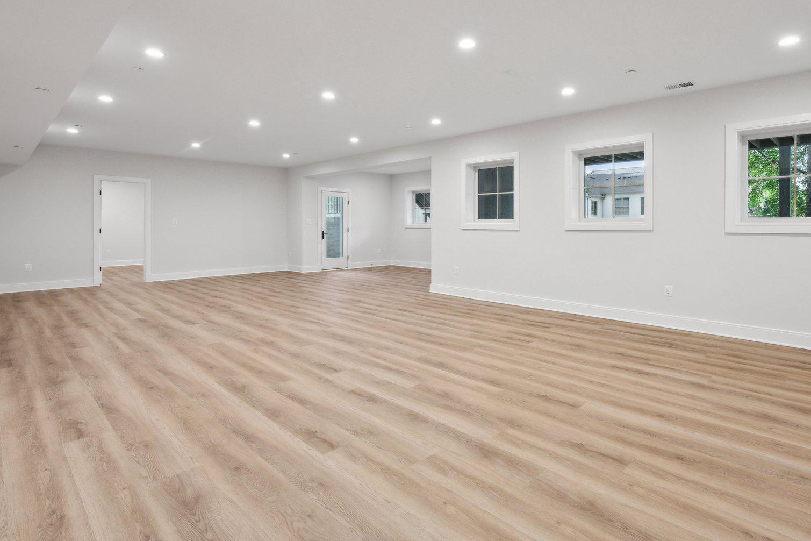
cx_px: 434
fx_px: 428
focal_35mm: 19
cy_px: 233
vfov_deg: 64.3
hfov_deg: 86.8
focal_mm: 14
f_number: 7.1
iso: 400
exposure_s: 1/15
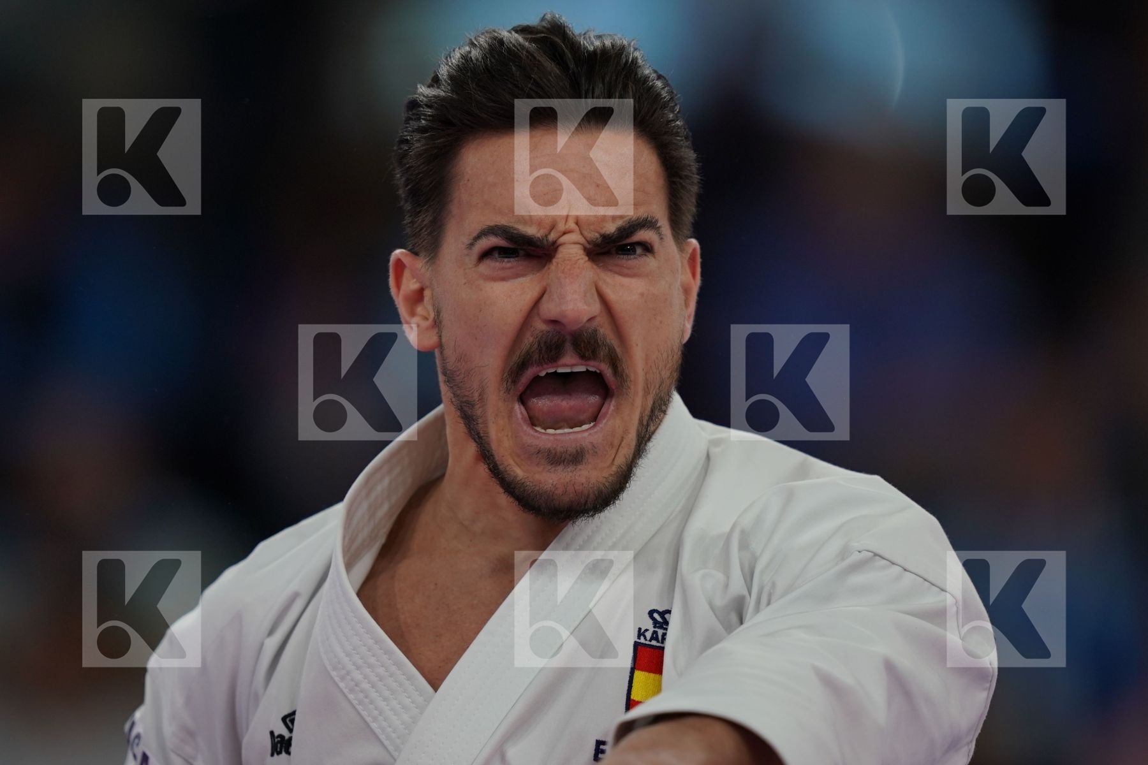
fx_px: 19132
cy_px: 382
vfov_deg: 2.3
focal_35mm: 600
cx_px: 574
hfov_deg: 3.4
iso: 320
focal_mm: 400
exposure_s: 1/320
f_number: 2.8
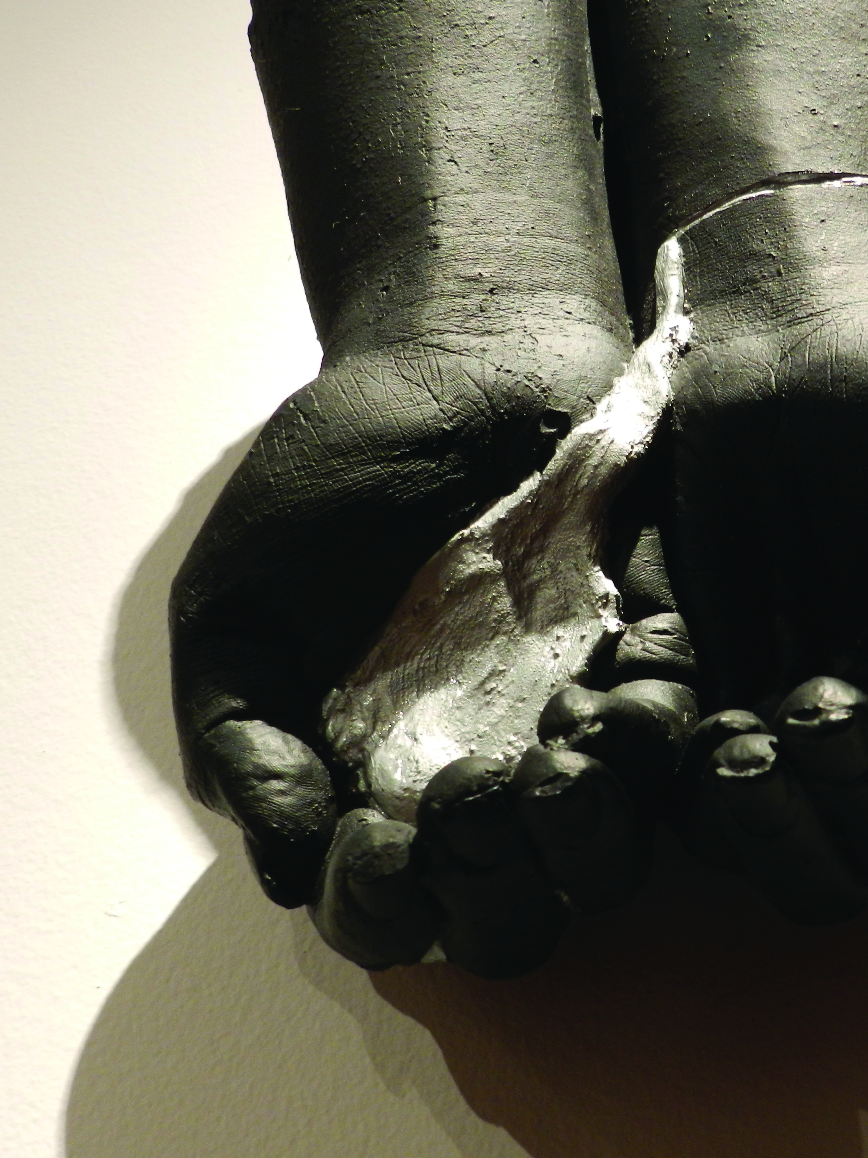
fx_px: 1705
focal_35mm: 51
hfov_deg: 28.2
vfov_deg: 37.5
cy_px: 576
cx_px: 641
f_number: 4
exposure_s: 1/25
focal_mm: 6.7
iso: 250
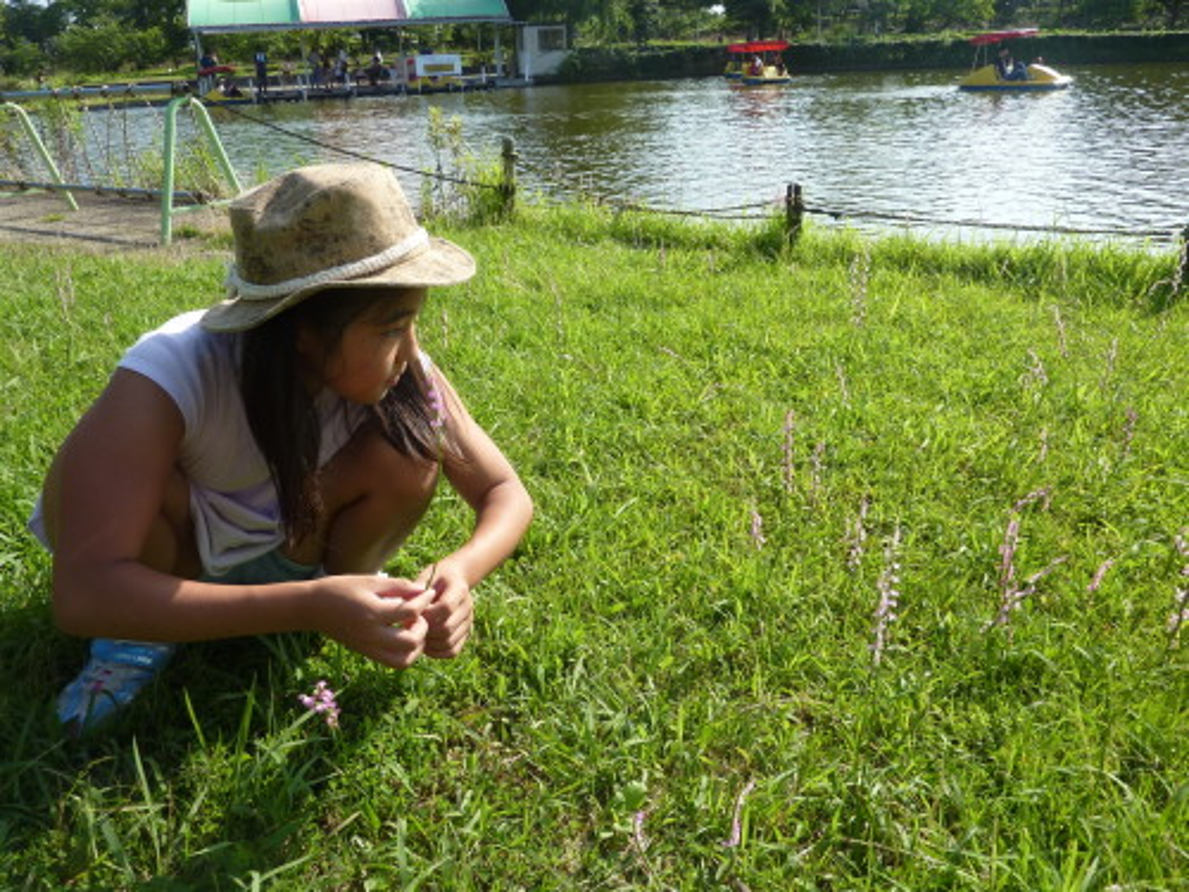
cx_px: 594
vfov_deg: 54.9
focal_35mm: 25
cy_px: 446
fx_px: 859
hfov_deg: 69.4
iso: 80
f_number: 4
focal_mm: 4.1
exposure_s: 1/400
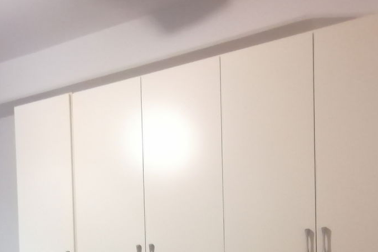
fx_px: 515
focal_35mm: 49
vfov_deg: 24.6
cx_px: 123
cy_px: 310
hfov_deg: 39.8
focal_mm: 2.7
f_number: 2.4
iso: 800
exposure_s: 1/16.7
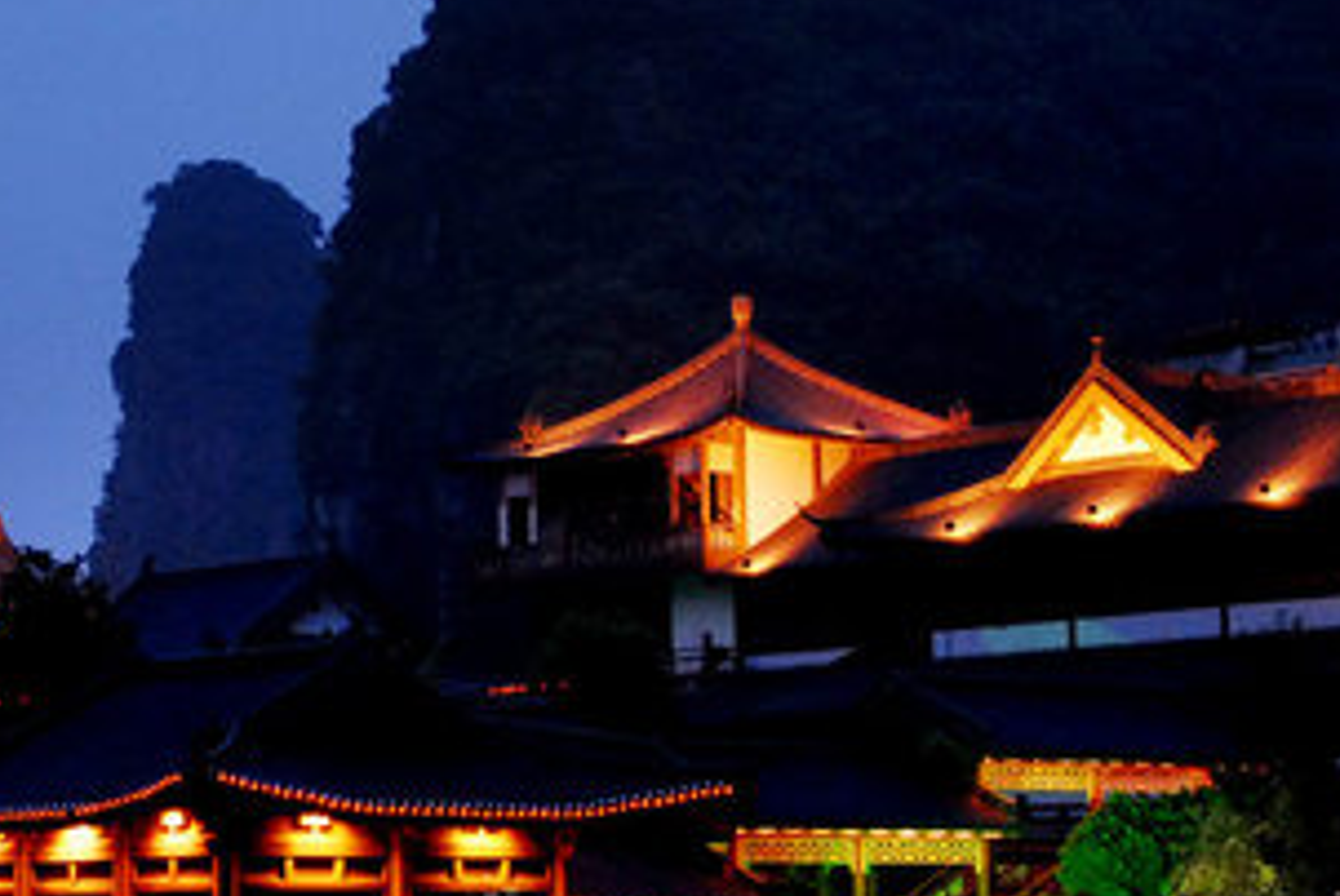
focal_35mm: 93
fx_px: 3465
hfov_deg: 21.7
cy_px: 430
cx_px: 368
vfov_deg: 14.7
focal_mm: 26
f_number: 4
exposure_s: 1/10
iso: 800
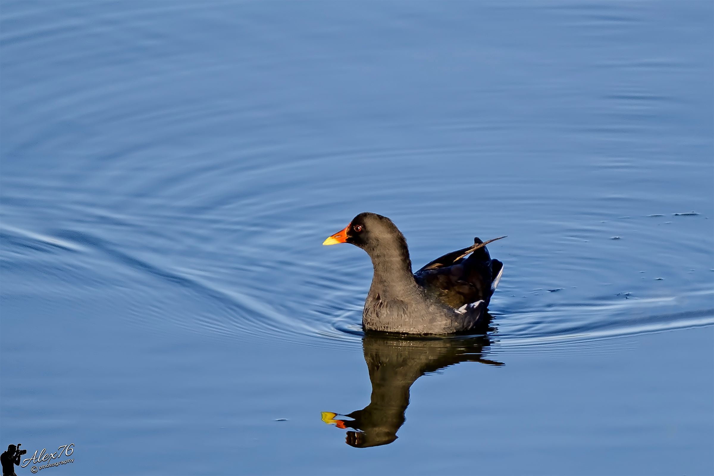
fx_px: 11899
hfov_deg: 3.4
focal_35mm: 600
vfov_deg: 2.3
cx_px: 357
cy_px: 238
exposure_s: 1/400
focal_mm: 400
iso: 200
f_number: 5.6
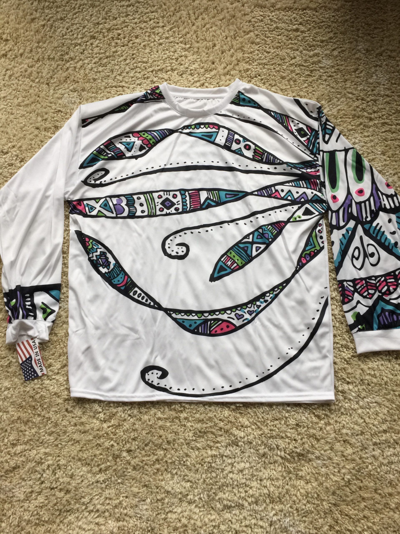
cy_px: 267
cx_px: 200
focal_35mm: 29
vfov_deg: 61.7
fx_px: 447
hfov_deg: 48.2
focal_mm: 4.15
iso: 32
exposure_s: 1/40
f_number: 2.2
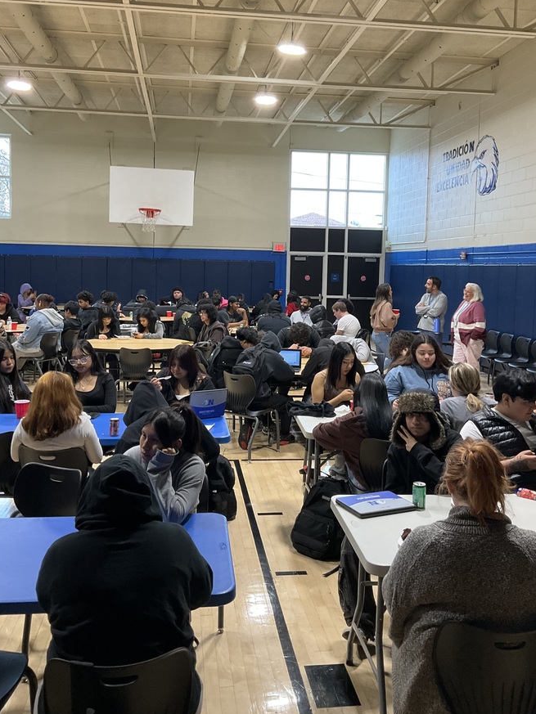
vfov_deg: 53.8
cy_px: 306
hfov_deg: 41.8
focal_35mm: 34
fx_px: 702
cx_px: 268
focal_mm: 3
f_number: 1.8
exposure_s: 1/62
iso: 64
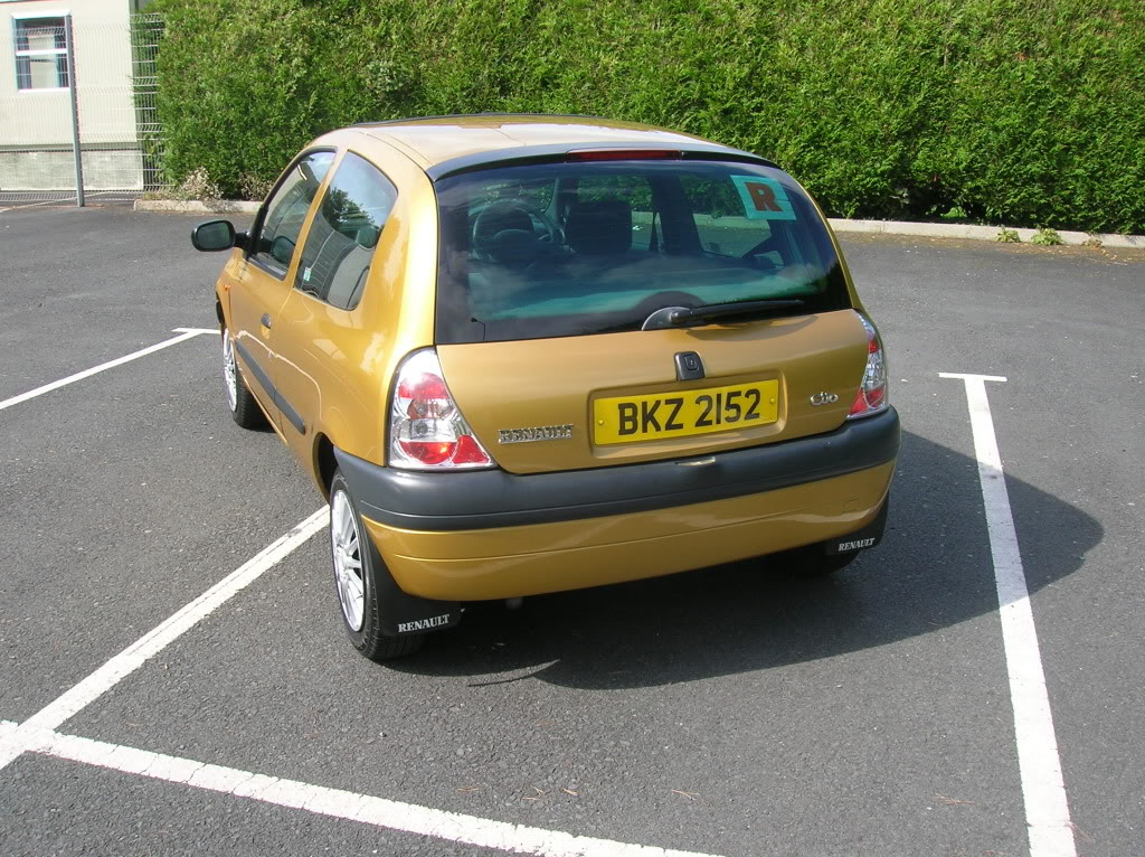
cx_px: 572
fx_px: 1124
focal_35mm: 34
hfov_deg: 54.0
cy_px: 428
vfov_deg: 41.7
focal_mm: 5.7
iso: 50
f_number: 4.9
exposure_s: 1/183
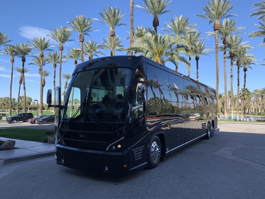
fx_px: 199
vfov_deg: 53.1
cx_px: 132
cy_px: 100
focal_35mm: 26
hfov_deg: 67.3
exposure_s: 1/945
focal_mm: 4.25
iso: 25
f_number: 1.8
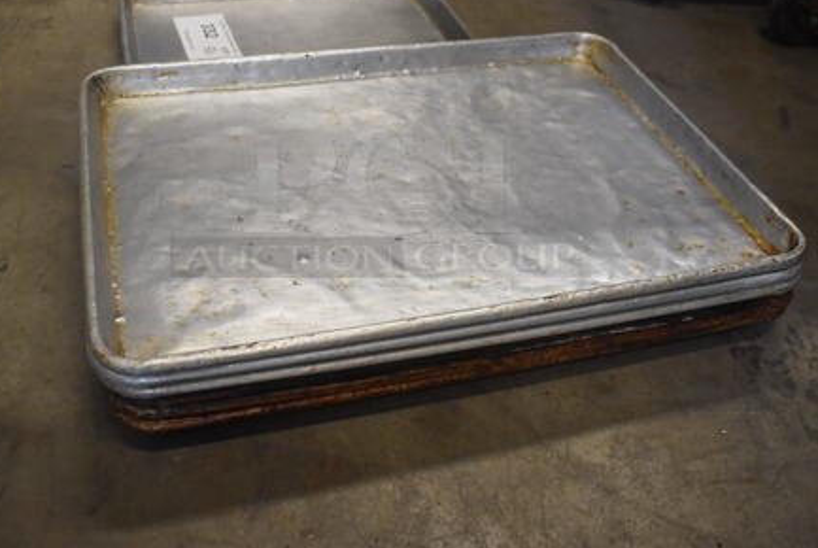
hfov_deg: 50.6
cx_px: 382
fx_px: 865
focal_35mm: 38
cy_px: 178
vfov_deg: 34.8
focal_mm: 18
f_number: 3.5
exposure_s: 1/125
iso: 1600
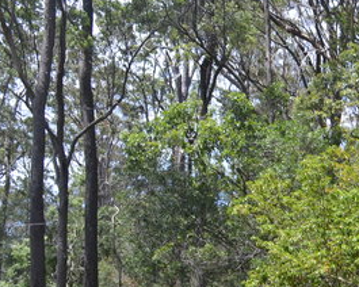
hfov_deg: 18.8
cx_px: 584
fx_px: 914
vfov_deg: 17.7
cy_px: 245
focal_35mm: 86
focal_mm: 18
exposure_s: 1/125
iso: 100
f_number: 5.6
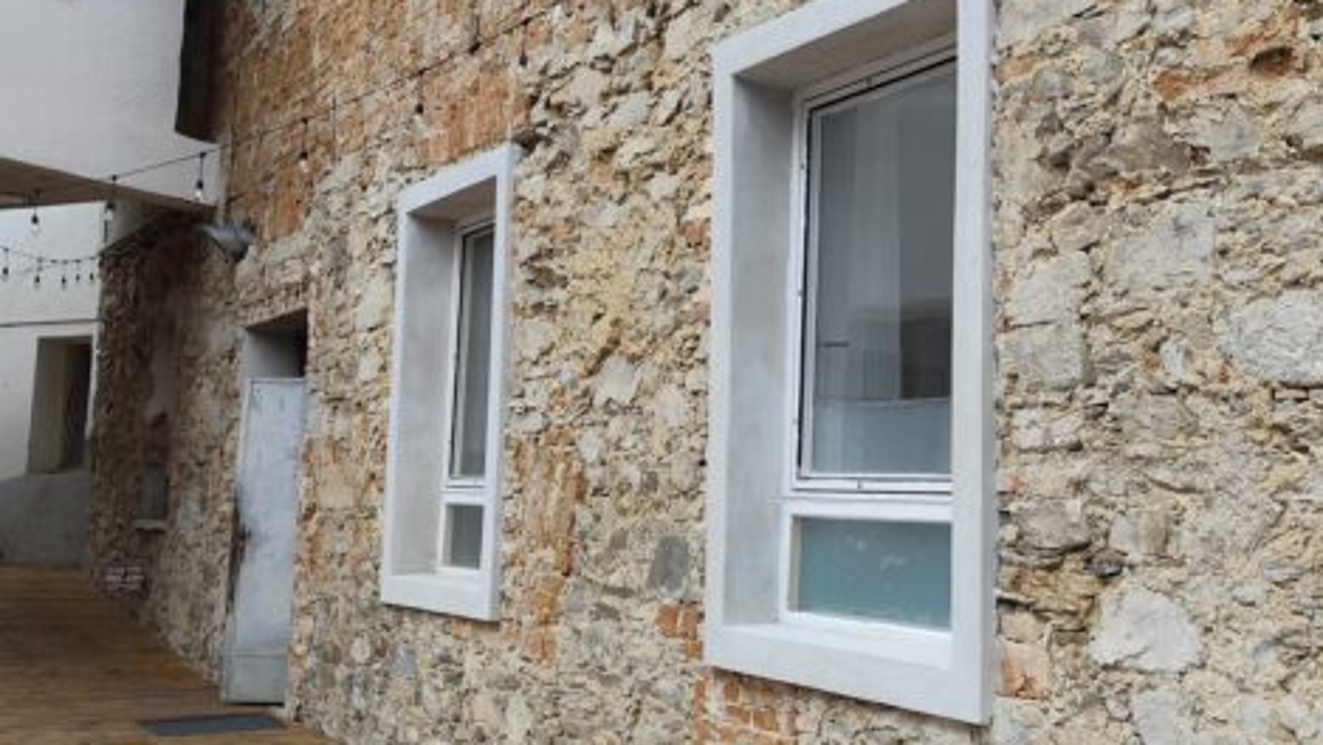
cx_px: 858
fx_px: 1439
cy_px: 327
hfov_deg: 48.7
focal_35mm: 41
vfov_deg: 29.0
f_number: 1.65
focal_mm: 6.19
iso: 50
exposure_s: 1/476
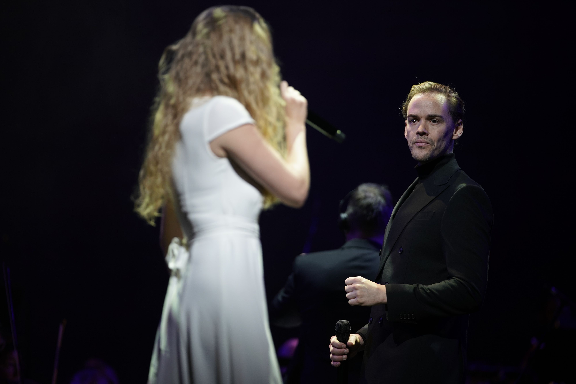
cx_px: 288
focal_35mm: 181
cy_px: 192
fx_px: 2896
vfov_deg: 7.6
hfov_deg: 11.4
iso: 800
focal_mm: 181
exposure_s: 1/320
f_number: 2.8
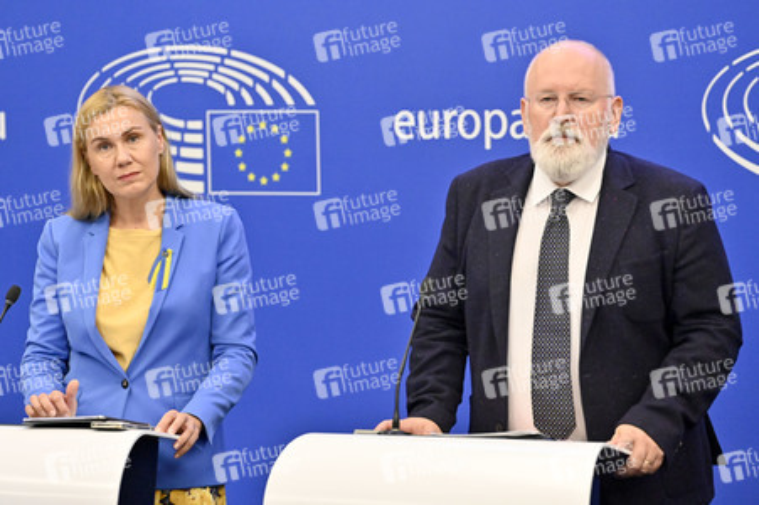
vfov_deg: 7.6
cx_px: 380
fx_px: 3792
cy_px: 252
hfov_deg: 11.4
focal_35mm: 180
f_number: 4
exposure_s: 1/640
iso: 6400
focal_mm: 180
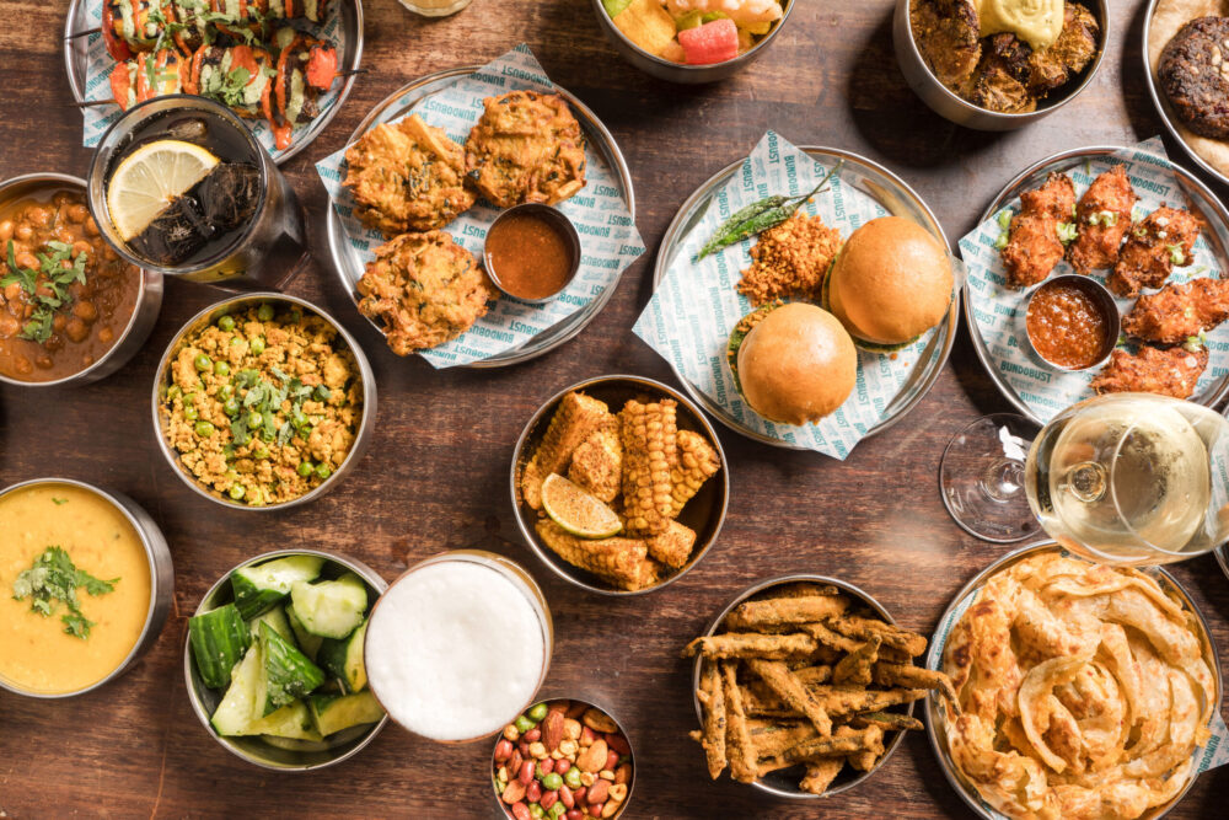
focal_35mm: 28
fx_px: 956
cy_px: 410
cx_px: 614
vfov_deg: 46.4
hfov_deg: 65.5
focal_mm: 28
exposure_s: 1/200
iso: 200
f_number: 7.1
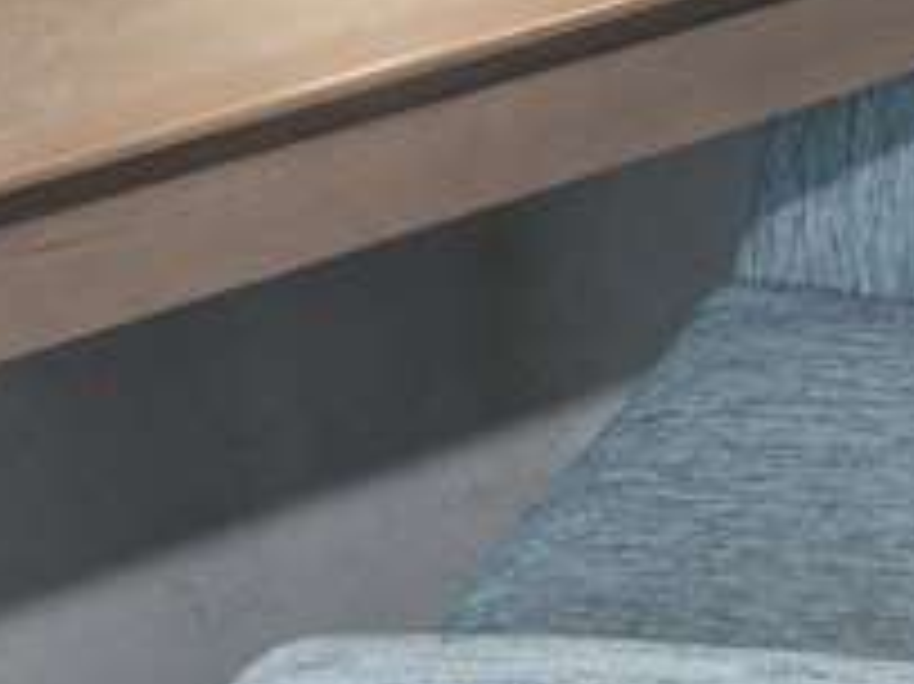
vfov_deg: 10.5
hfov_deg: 13.6
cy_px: -954
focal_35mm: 121
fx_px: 3193
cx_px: 1909
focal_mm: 17
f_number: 16
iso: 250
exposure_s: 1/2.5
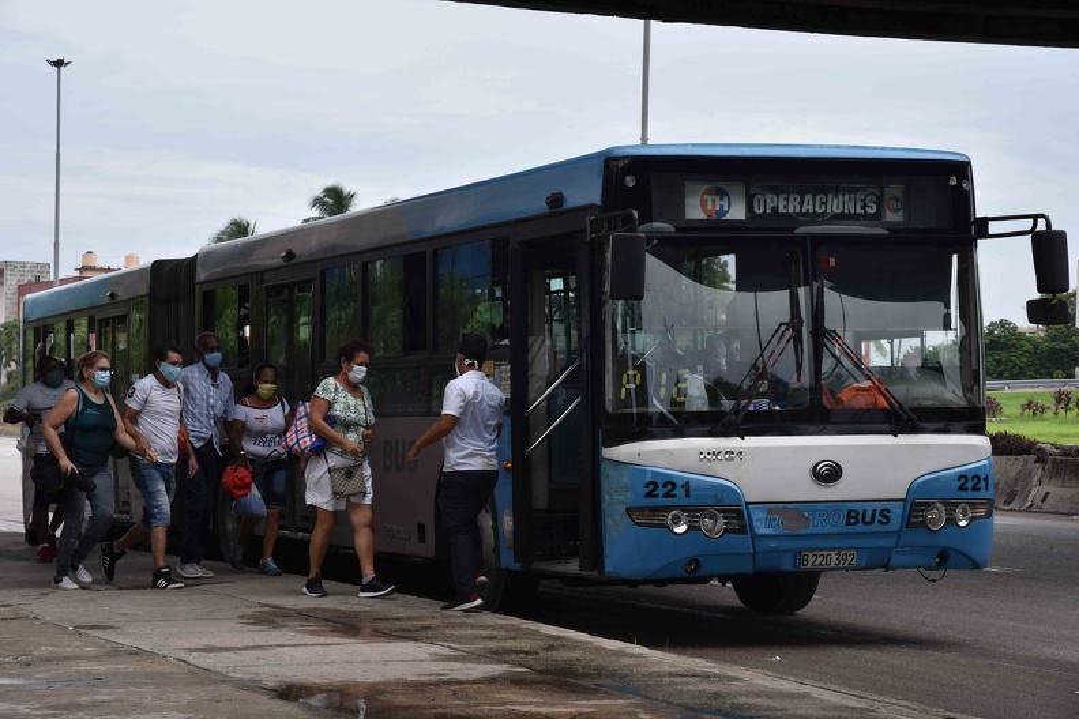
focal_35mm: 85
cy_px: 360
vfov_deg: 16.1
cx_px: 540
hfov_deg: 23.9
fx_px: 2547
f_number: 13
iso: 400
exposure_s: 1/320
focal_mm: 85
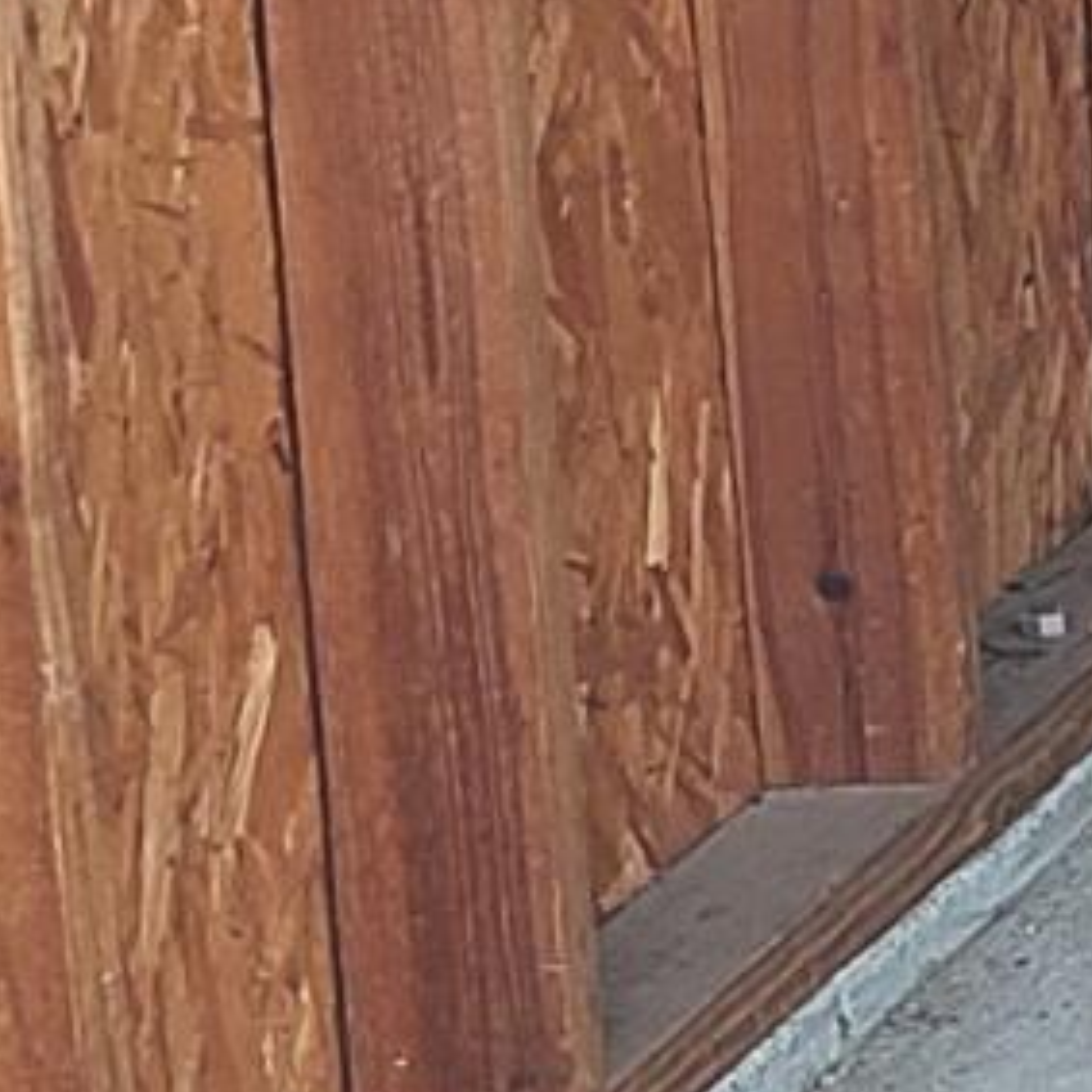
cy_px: -644
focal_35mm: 244
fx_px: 8708
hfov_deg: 6.0
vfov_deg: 7.0
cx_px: 4337
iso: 80
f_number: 1.8
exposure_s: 1/120
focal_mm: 5.4
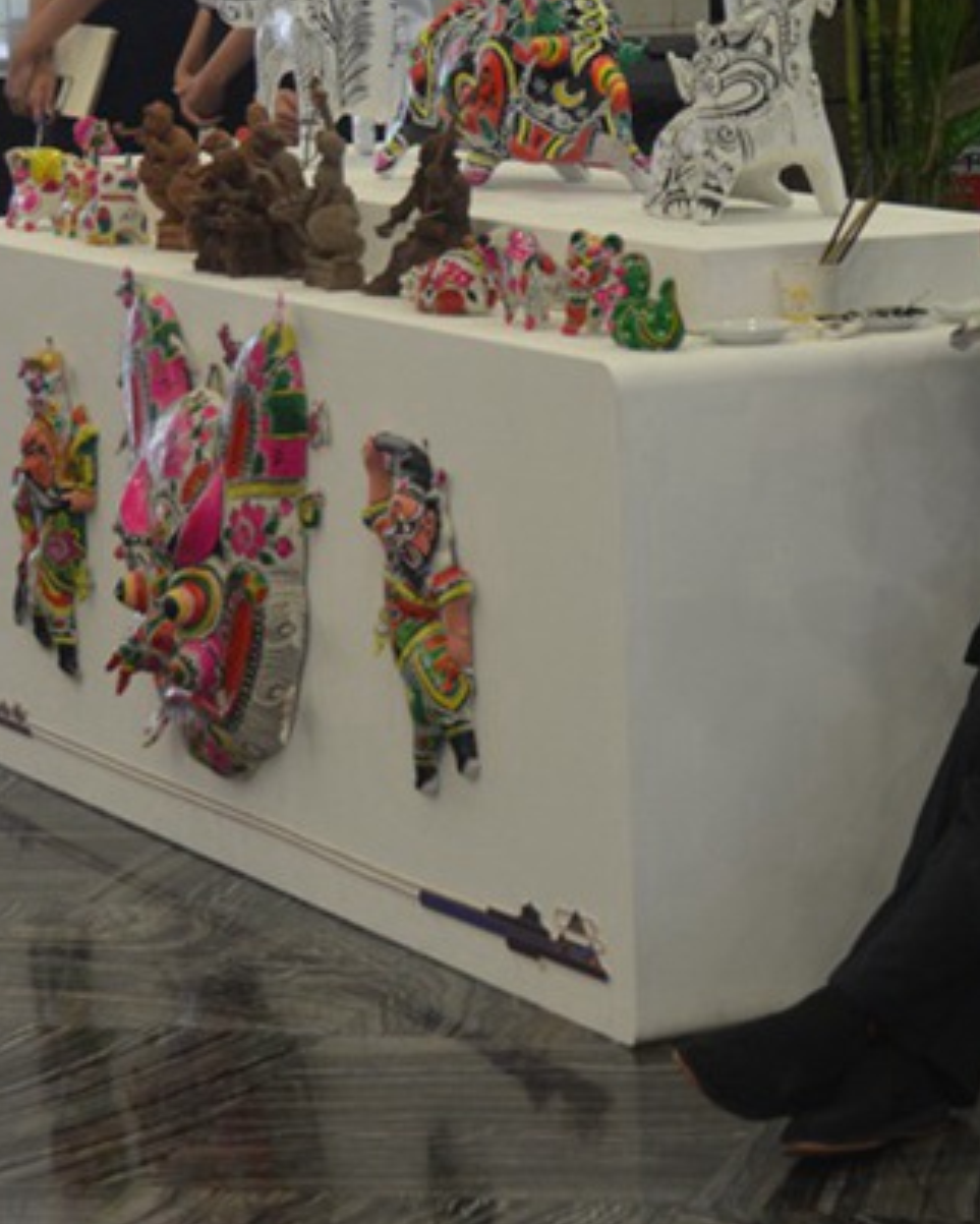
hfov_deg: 11.9
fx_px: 4675
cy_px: 430
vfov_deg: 14.9
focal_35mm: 129
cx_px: 867
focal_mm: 46
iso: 800
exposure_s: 1/30
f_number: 4.5
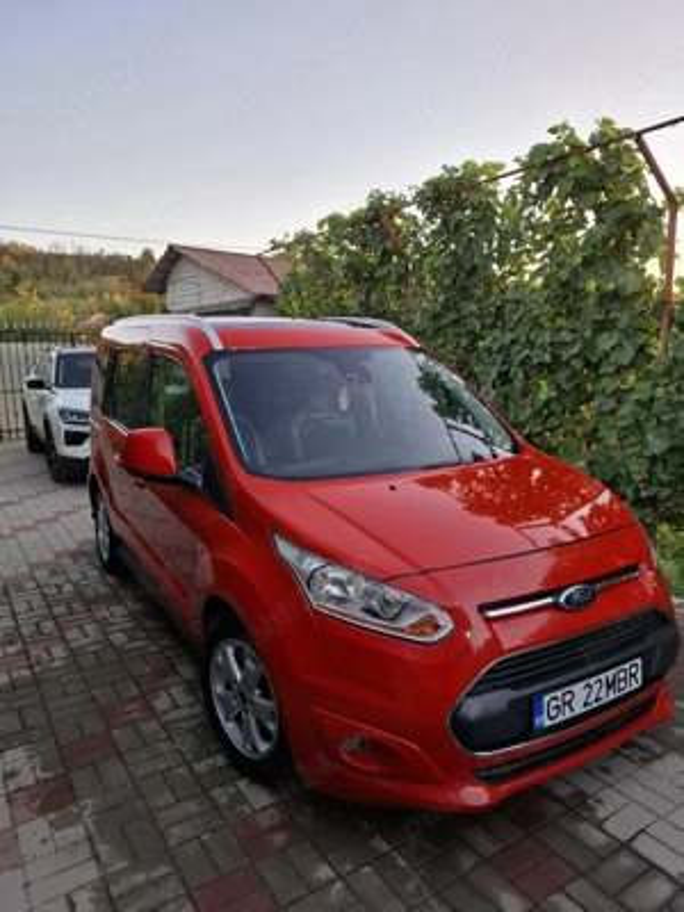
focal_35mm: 23
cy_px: 456
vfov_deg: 73.9
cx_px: 342
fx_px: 606
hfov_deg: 58.9
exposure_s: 1/100
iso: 50
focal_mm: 5.54
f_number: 1.8
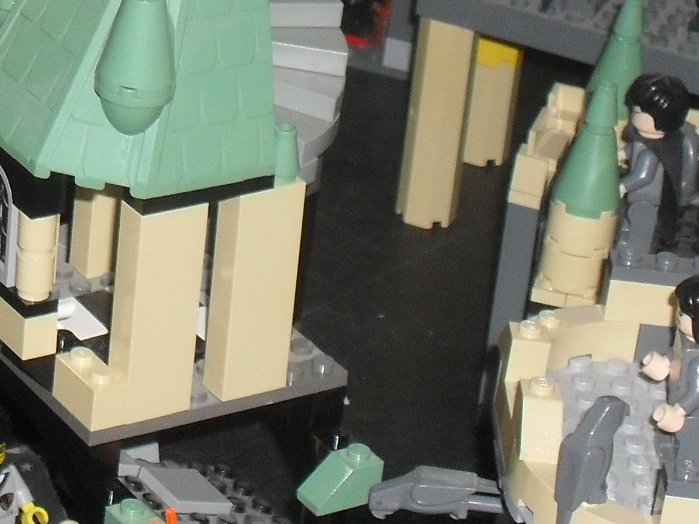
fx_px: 3110
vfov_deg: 9.4
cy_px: -260
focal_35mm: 154
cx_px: -187
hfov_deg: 12.5
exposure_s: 1/45
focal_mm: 8.7
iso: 200
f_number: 3.9
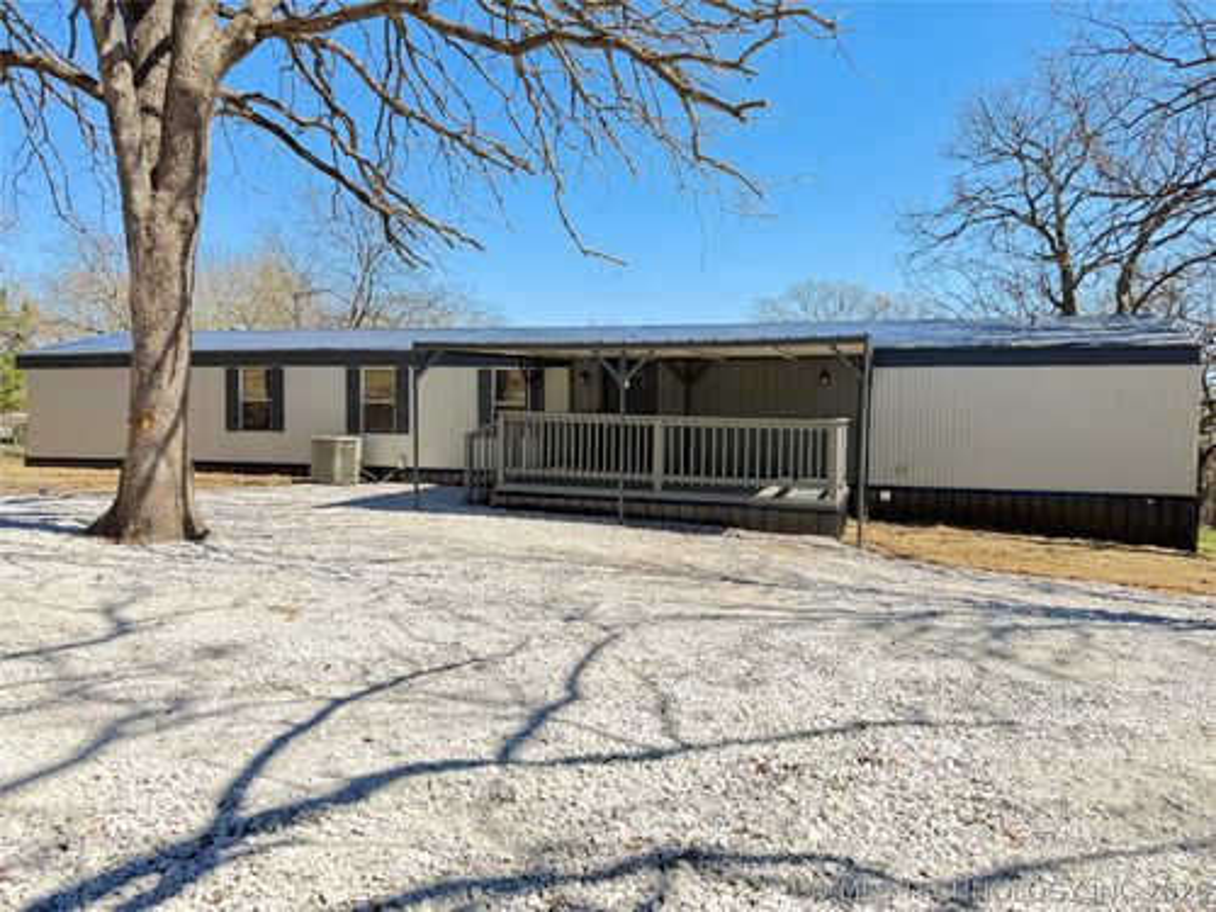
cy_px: 456
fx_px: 843
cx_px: 608
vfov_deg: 56.8
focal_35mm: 24
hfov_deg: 71.6
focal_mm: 6.76
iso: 100
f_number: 1.78
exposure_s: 1/1046
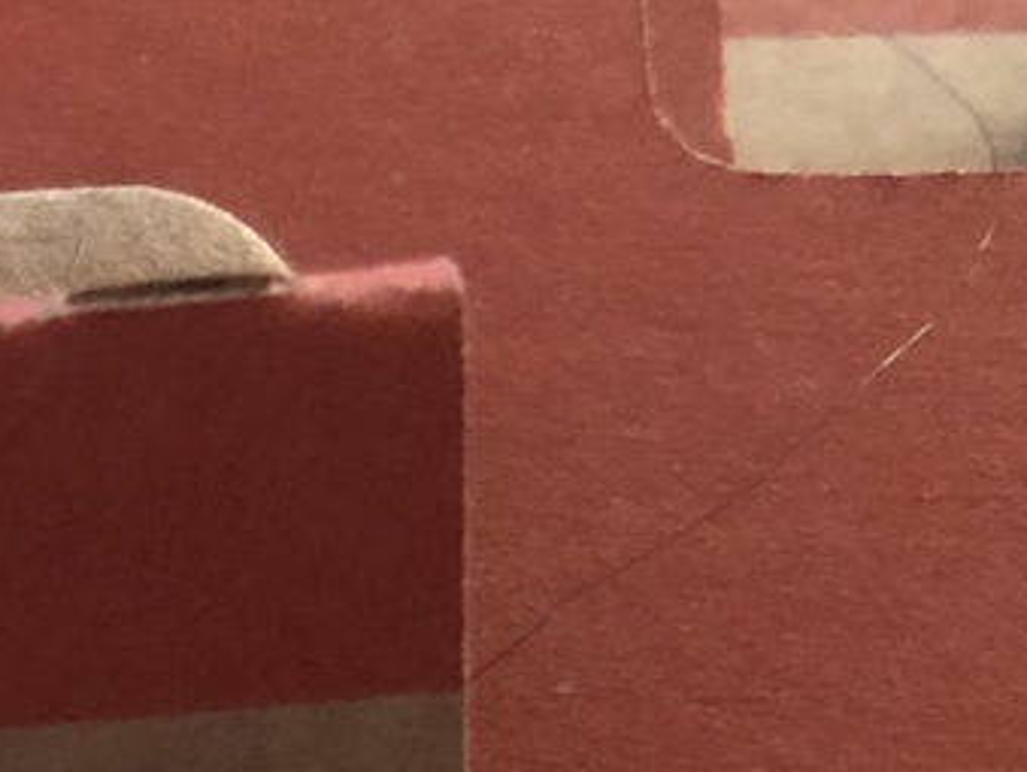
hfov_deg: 17.8
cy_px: 875
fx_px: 2940
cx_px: -485
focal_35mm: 99
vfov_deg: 14.6
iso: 200
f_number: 1.8
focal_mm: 3.99
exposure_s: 1/4
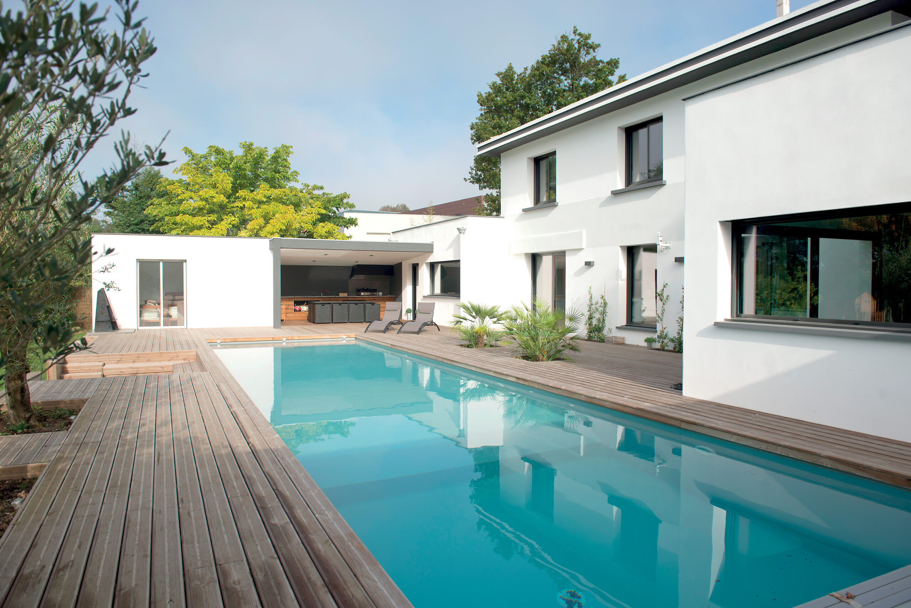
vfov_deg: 53.2
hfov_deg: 73.7
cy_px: 304
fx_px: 608
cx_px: 456
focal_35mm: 24
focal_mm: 24
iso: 100
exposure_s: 1/500
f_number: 6.3
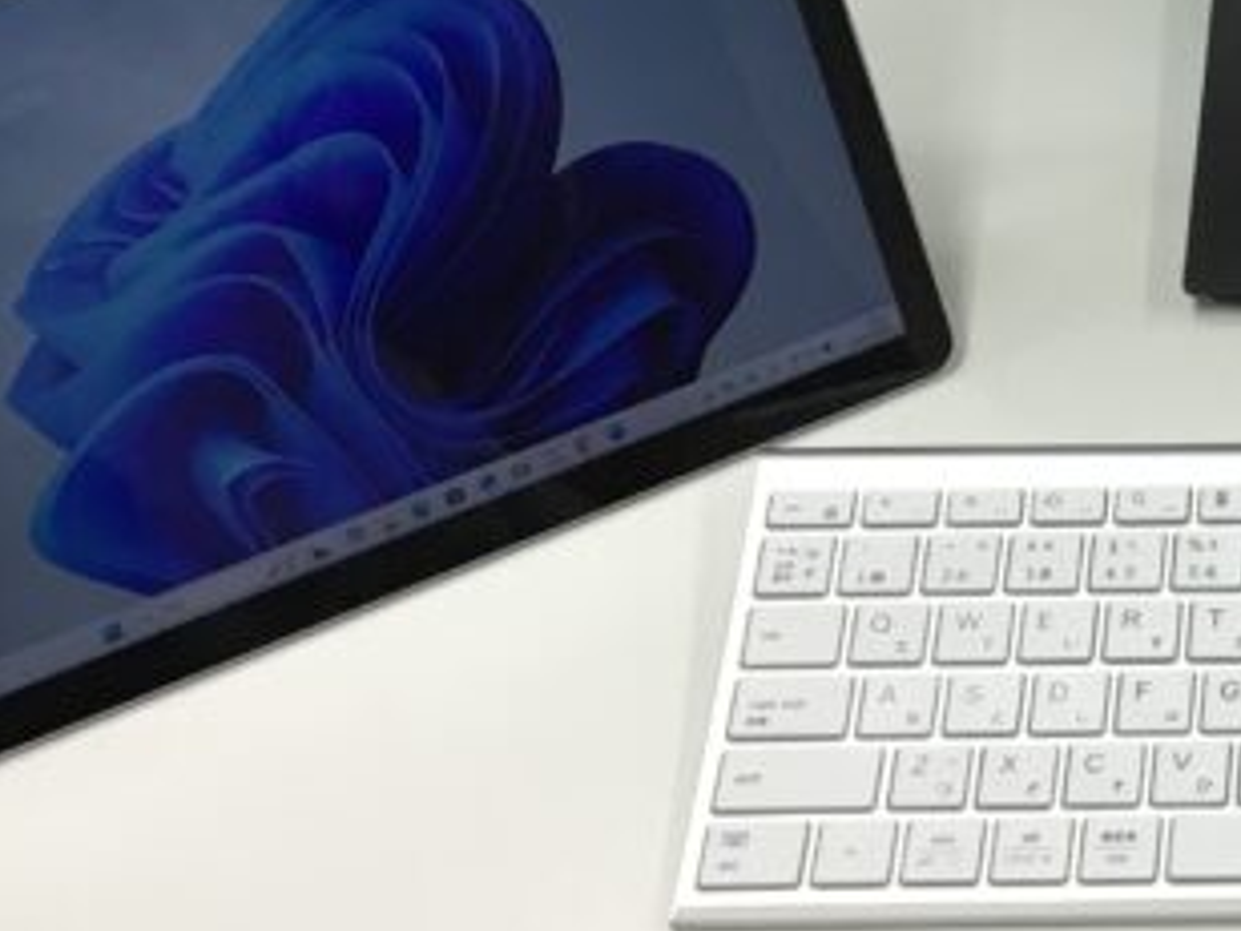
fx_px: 3693
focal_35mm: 103
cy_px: -20
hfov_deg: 17.9
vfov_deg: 14.1
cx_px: 1571
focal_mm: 3.3
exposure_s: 1/30
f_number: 2.4
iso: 25
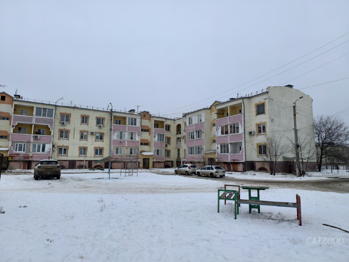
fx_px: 232
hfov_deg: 73.9
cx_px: 174
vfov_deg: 58.9
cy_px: 131
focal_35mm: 23
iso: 72
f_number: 1.57
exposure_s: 1/118
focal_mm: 6.54
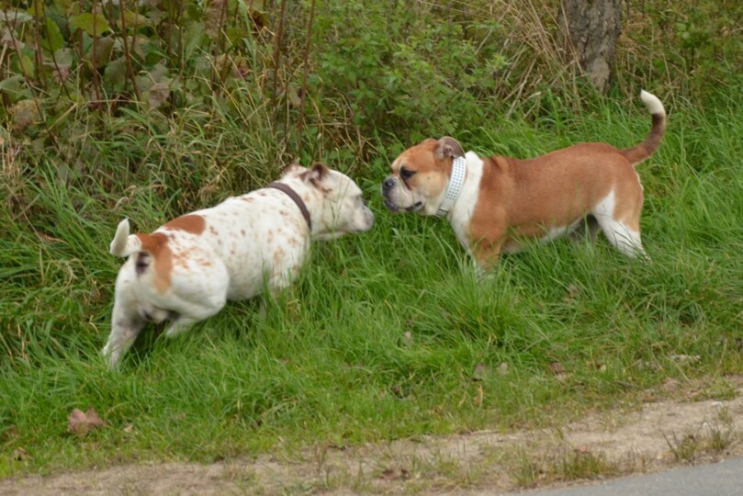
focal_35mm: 78
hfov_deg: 26.0
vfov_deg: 17.5
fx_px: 1610
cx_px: 372
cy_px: 248
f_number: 5
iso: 800
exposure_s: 1/80
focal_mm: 52
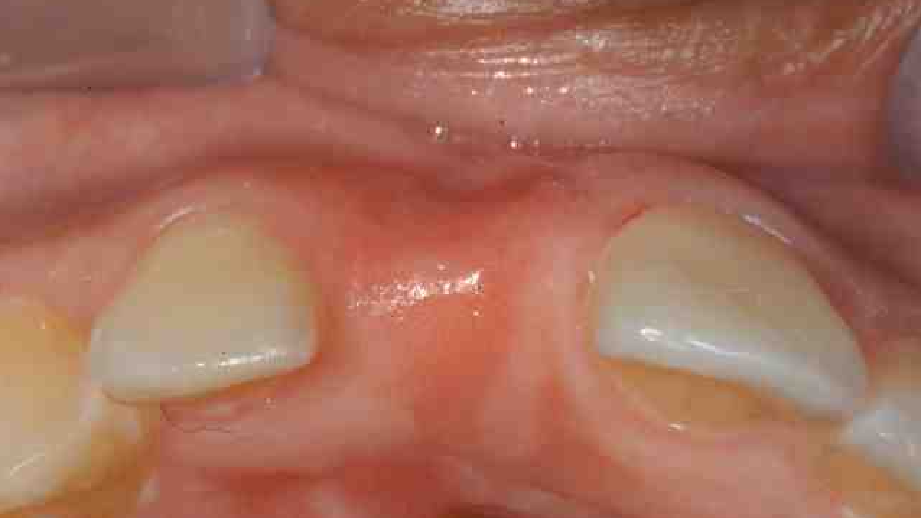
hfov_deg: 13.0
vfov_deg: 7.3
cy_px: 244
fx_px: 4043
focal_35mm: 166
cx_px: 460
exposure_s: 1/60
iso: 200
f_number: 40
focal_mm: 105
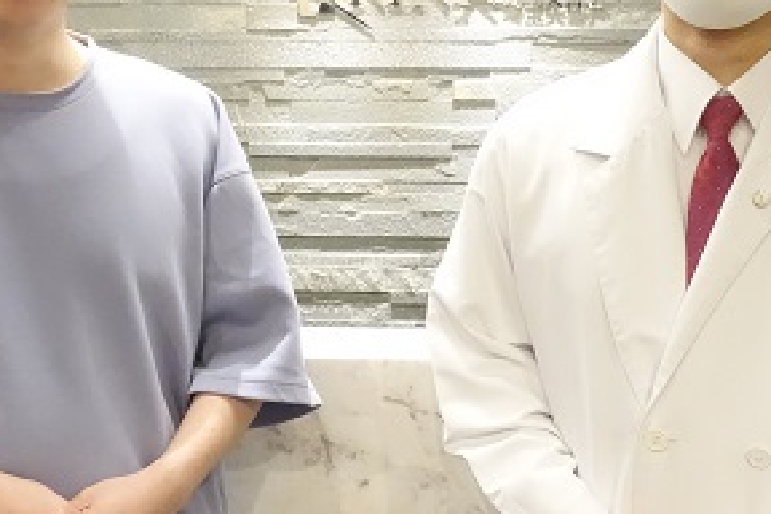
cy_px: 236
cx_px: 383
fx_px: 1071
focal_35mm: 50
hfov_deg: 39.6
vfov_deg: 27.0
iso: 6400
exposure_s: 1/30
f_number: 9
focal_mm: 8.8
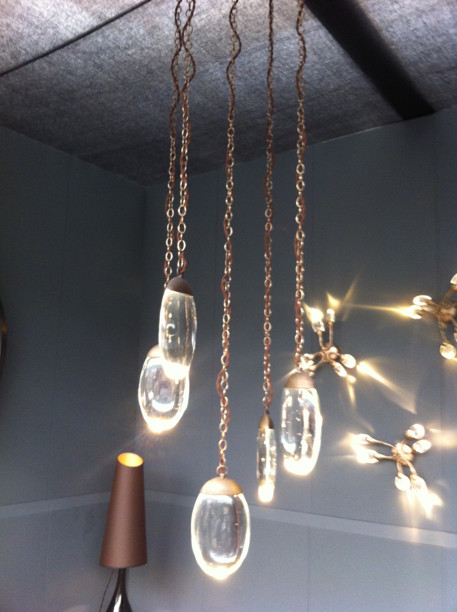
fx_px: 618
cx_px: 228
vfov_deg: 52.7
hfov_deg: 40.6
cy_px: 306
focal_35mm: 35
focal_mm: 3.85
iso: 200
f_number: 2.8
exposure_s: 1/15
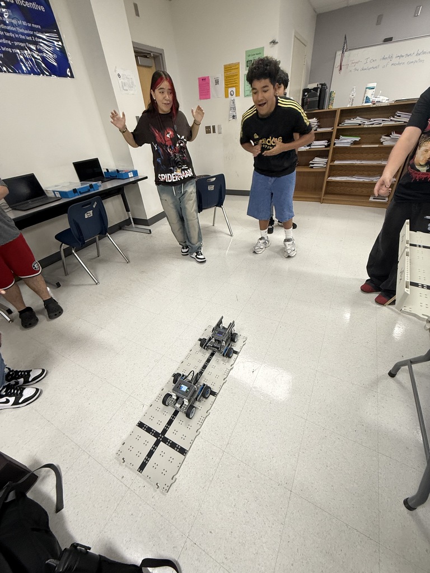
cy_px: 286
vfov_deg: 102.1
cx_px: 215
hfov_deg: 85.7
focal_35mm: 14
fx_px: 232
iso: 200
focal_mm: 2.22
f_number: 2.2
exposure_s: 1/120
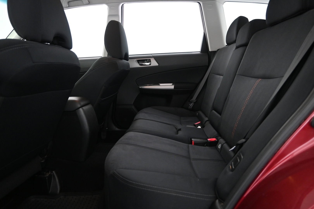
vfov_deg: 50.4
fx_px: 222
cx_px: 157
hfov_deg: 70.4
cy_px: 104
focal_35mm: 26
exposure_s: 1/25
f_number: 3.5
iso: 1400
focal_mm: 17
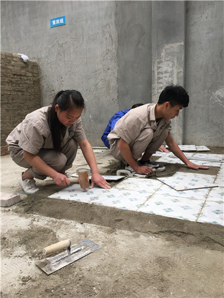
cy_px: 149
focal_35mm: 29
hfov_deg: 48.2
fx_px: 250
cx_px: 112
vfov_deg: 61.7
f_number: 2.2
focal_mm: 4.15
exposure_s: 1/50
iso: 32
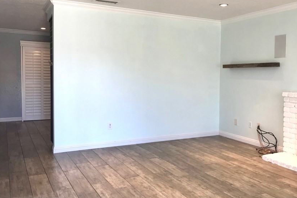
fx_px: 297
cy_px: 94
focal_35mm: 36
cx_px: 182
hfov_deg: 52.7
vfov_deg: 36.9
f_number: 1.8
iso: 25
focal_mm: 3.99
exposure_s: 1/60
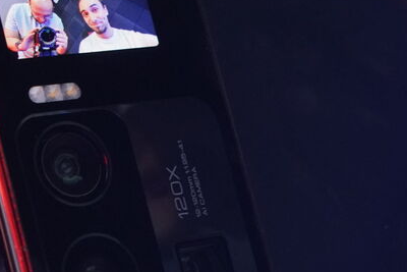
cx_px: 218
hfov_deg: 12.2
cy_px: 164
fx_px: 1900
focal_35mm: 168
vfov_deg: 8.2
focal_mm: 70
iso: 4000
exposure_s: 1/80
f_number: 8
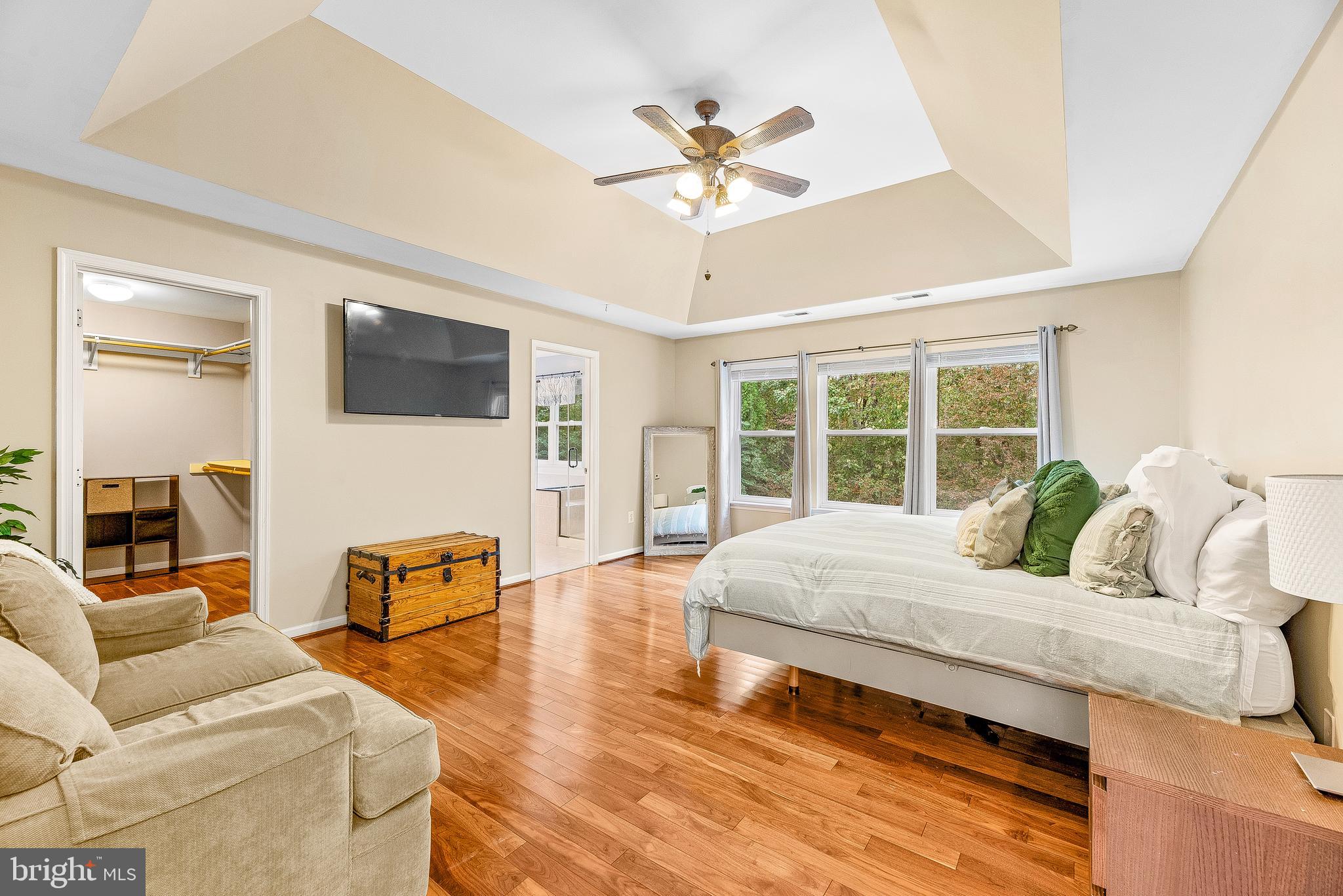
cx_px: 672
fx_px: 522
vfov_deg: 81.3
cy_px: 448
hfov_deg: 104.2
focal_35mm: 14
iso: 400
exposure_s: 1/1.25
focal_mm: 14
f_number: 9
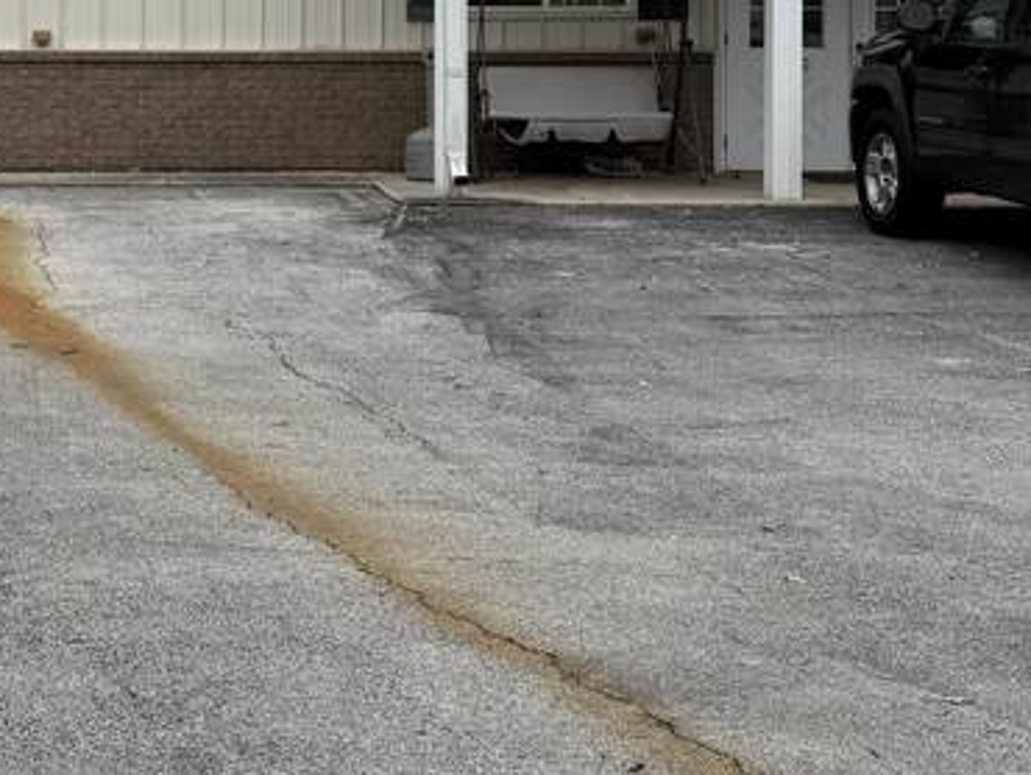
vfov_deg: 17.5
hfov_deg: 23.0
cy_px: 45
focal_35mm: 83
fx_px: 2474
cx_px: 139
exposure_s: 1/920
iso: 80
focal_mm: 6.76
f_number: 1.78
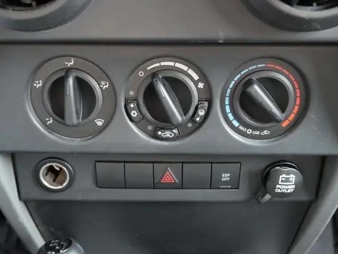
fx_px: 430
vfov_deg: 32.9
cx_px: 169
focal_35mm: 44
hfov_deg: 42.9
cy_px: 127
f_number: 5
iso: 3200
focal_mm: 22
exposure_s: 1/6
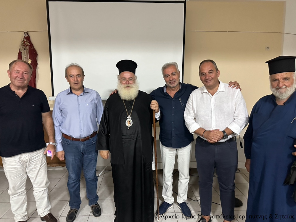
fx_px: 205
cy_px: 111
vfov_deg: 56.8
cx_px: 148
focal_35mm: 24
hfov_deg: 71.6
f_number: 1.78
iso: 1000
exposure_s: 1/33
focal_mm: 6.86
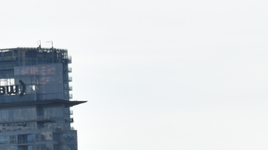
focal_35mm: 740
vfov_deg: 1.6
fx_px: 5258
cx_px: 82
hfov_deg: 2.9
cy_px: 364
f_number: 9
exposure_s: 1/320
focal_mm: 160
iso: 100
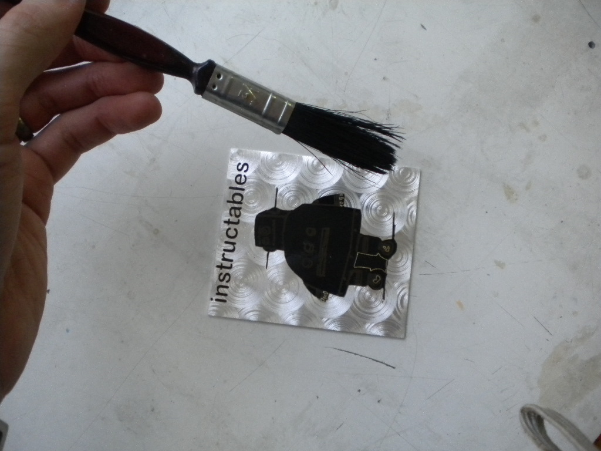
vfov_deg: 40.7
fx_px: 608
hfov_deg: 52.6
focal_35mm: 35
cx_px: 300
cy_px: 226
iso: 400
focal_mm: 6.3
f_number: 3.1
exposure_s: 1/257
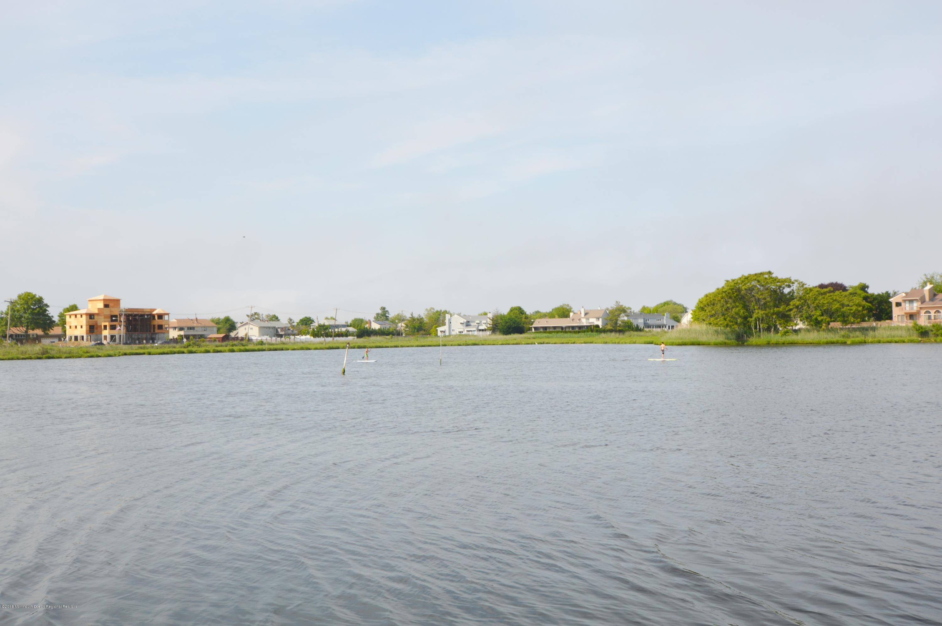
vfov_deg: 36.8
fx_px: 941
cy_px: 313
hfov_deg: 53.2
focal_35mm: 36
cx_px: 471
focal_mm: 24
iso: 100
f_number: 11
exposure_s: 1/200
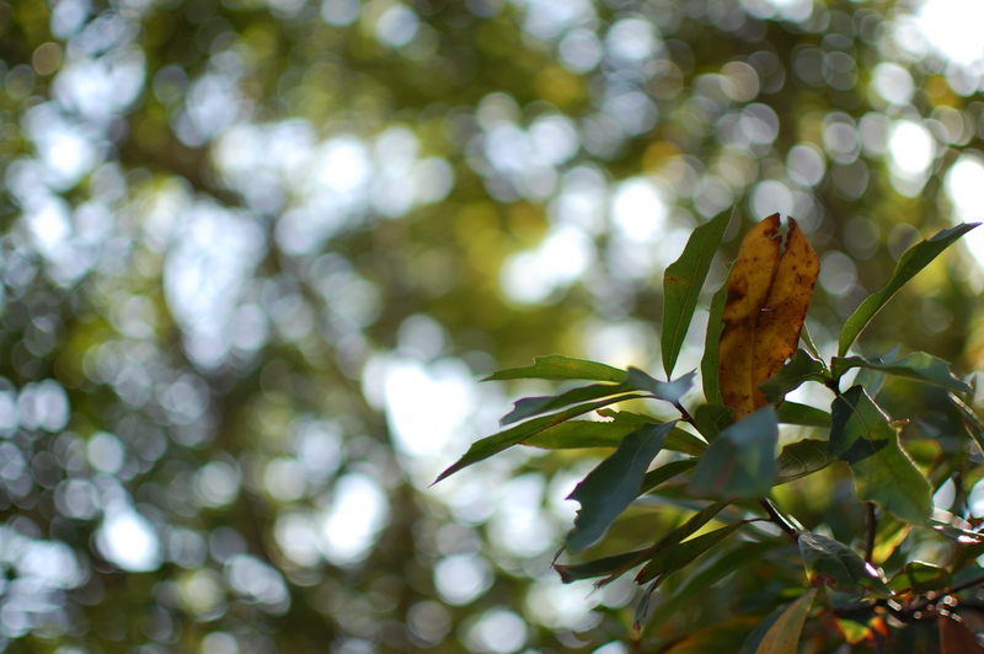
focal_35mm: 52
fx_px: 1434
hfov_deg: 37.9
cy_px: 327
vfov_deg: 25.7
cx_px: 492
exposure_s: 1/1250
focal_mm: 35
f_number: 1.8
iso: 200
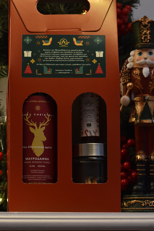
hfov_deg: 9.0
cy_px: 89
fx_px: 982
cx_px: 68
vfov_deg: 13.4
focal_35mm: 153
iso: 1000
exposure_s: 1/100
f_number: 6.3
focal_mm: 80
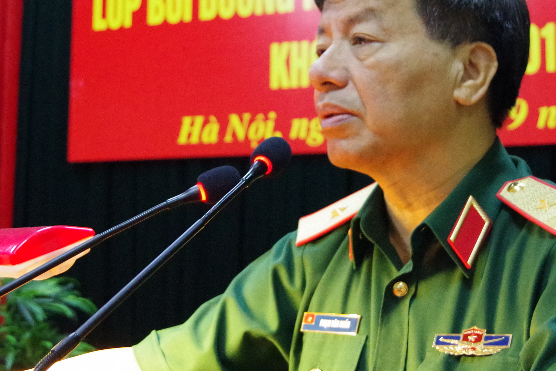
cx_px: 330
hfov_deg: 25.6
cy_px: 135
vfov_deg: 17.3
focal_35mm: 79
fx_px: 1220
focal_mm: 21
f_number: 4
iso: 3200
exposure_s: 1/60
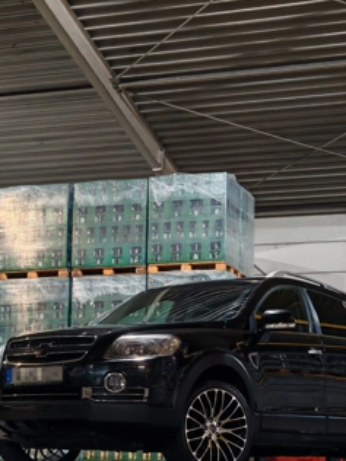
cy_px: 284
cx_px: 185
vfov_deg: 22.7
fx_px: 1146
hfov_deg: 17.2
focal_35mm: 86
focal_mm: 15.38
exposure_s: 1/20
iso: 8000
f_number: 2.6
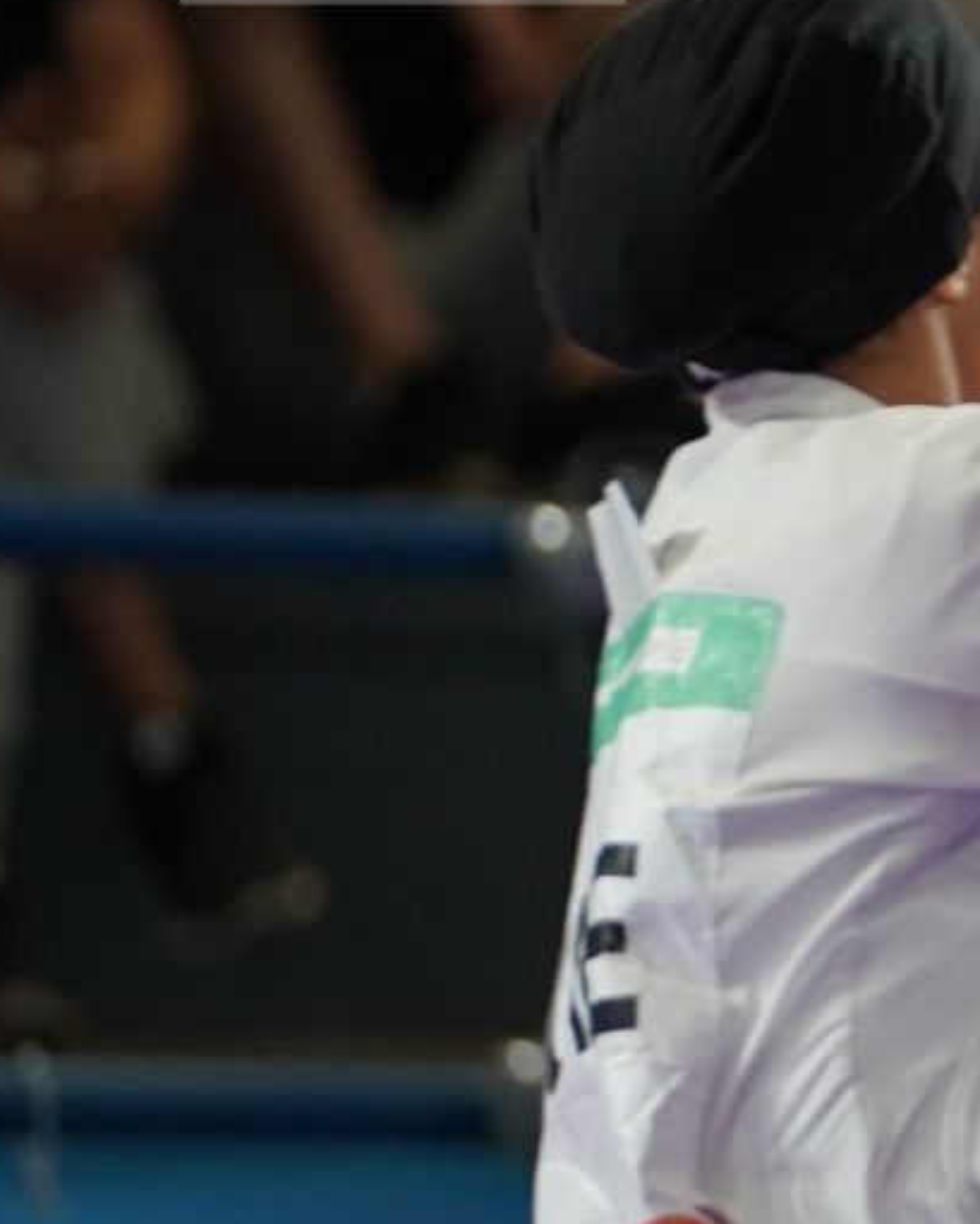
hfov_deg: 1.7
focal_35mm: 896
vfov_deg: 2.2
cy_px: 635
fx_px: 32475
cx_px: 2027
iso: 1000
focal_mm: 181
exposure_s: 1/1000
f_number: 2.8
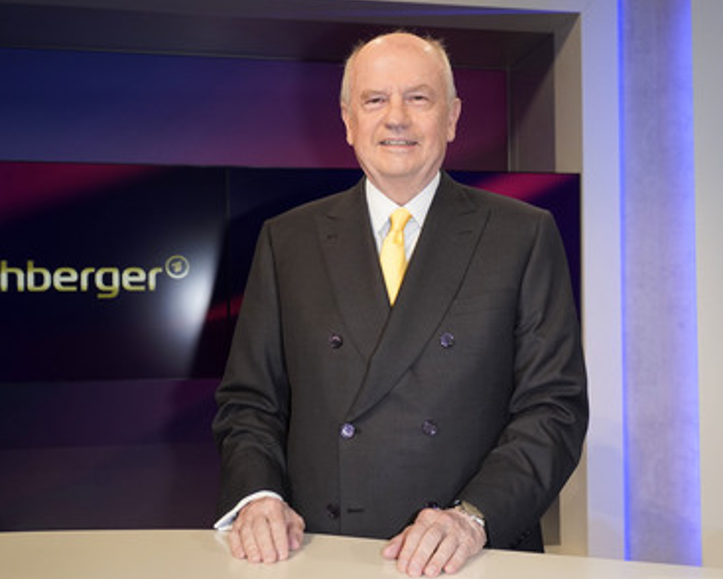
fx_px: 814
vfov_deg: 39.2
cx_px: 393
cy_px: 290
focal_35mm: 38
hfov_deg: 47.9
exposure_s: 1/160
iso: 2000
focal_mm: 33
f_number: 5.6
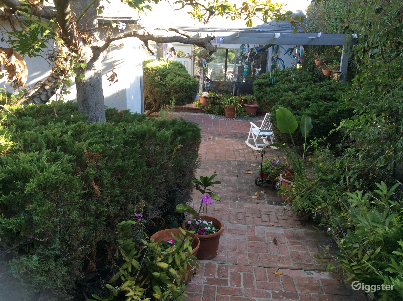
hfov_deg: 56.9
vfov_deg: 44.1
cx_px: 202
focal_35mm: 32
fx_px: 372
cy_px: 150
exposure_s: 1/120
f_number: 2.4
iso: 50
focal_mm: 3.3
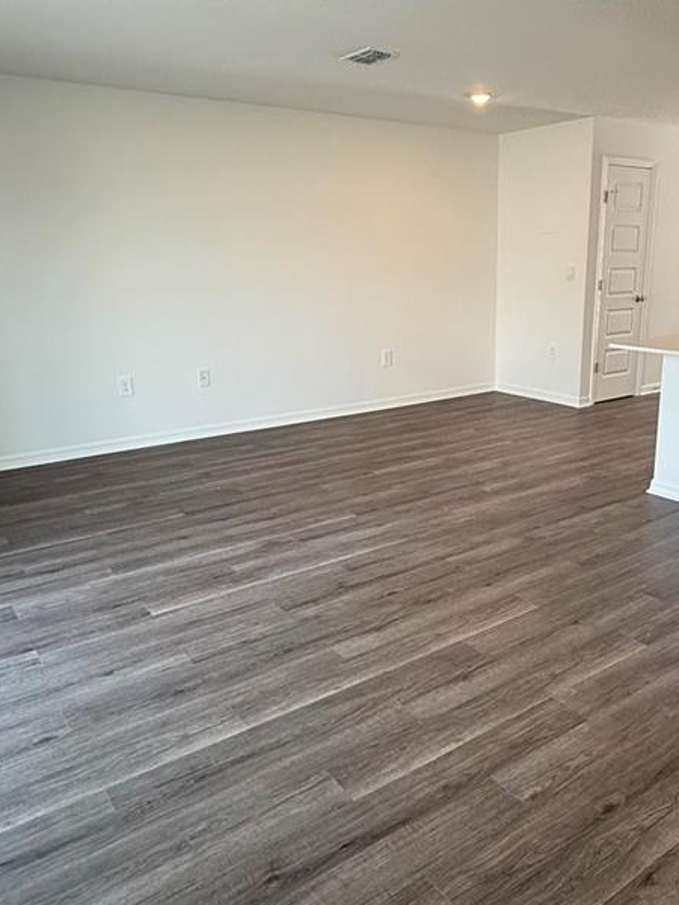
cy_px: 480
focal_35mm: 28
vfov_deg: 63.4
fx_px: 732
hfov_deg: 49.2
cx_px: 429
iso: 125
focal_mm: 2.22
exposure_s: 1/120
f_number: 2.2
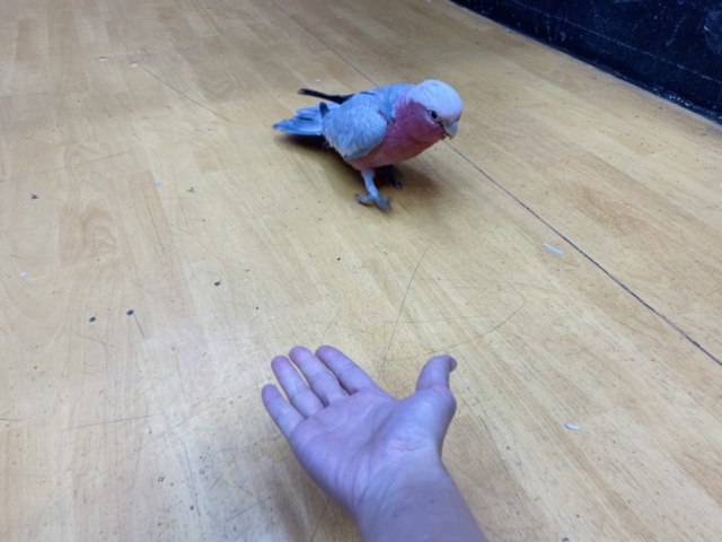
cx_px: 361
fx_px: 542
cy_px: 271
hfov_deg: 67.3
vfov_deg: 53.1
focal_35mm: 26
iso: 100
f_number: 1.8
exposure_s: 1/100
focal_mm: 4.25
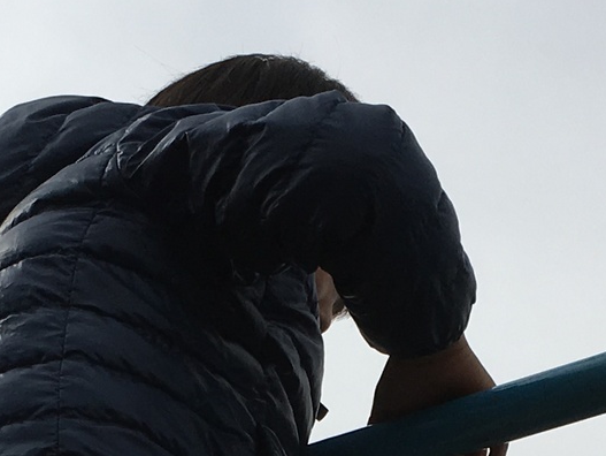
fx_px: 2330
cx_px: 273
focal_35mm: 133
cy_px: 791
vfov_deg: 10.6
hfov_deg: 14.8
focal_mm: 4.15
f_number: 2.2
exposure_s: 1/3205
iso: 25
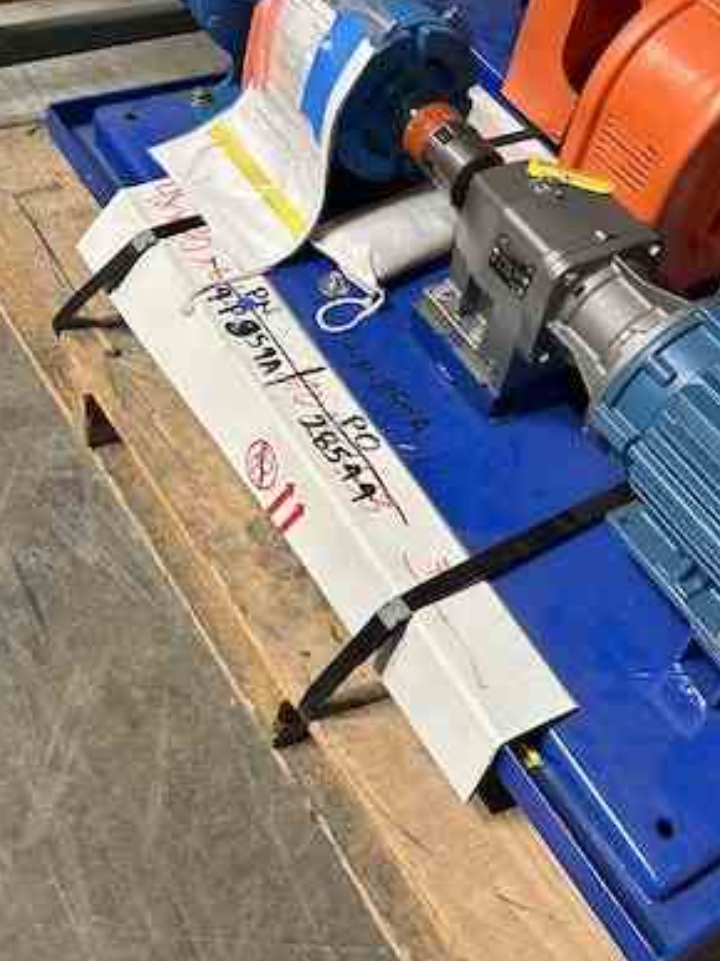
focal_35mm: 43
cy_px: 387
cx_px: 449
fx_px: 1193
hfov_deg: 33.4
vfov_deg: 43.7
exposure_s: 1/60
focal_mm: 5.7
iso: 200
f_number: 1.5
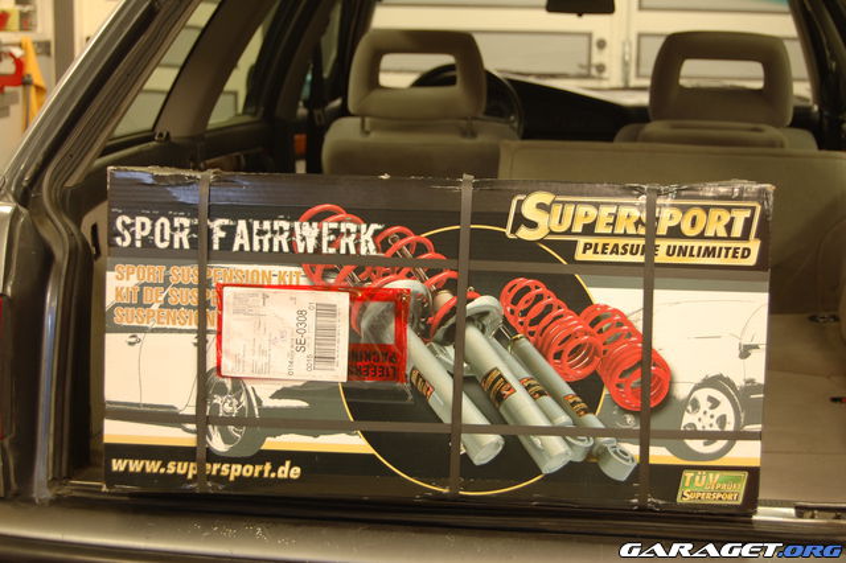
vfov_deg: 20.1
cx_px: 423
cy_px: 282
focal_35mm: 68
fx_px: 1585
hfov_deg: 29.9
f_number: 5.3
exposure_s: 1/4
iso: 200
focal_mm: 45
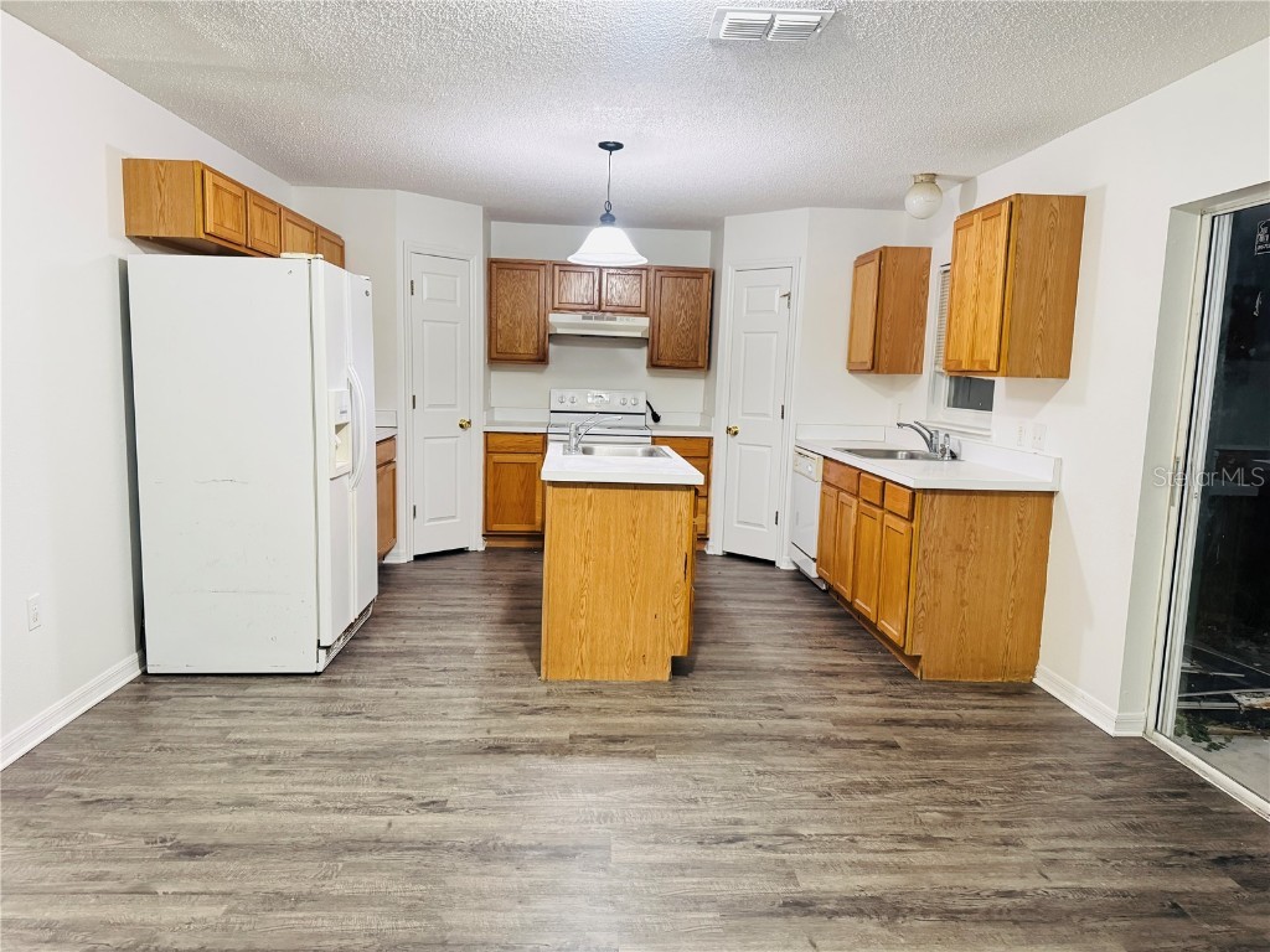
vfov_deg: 56.8
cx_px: 635
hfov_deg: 71.6
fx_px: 881
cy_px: 476
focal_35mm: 24
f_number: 1.78
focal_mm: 6.76
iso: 800
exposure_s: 1/30
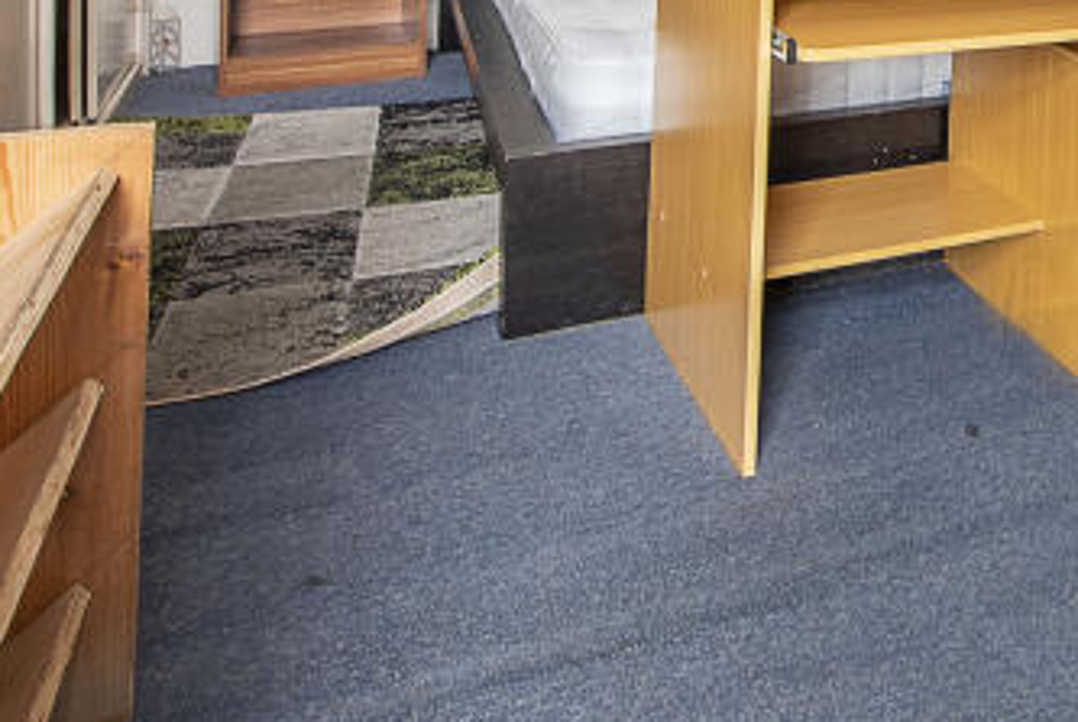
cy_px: -201
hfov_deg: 36.9
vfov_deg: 26.7
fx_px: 1289
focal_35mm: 43
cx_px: 1233
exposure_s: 1/13
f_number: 6.3
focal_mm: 14
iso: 400
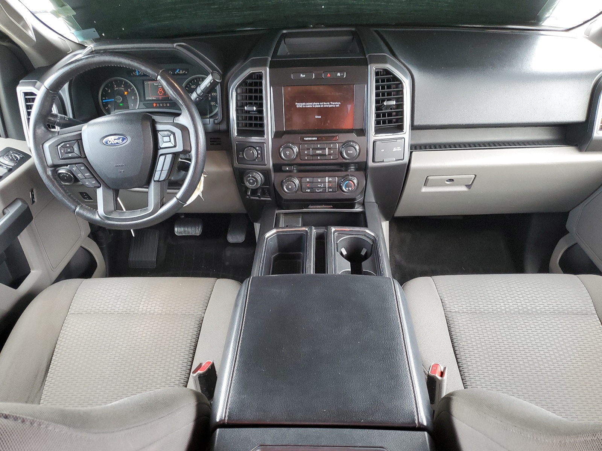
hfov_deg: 67.3
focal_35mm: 26
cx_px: 301
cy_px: 226
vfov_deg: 53.1
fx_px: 452
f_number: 1.5
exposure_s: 1/60.2
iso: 103
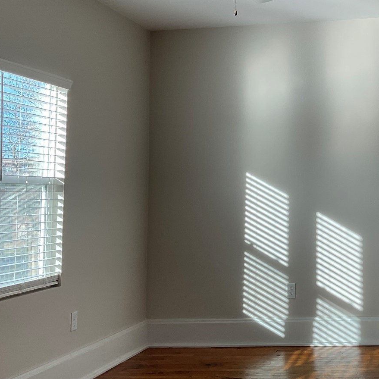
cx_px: 354
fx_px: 694
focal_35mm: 56
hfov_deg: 29.1
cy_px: 129
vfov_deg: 30.4
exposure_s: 1/122
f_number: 1.8
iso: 20
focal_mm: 3
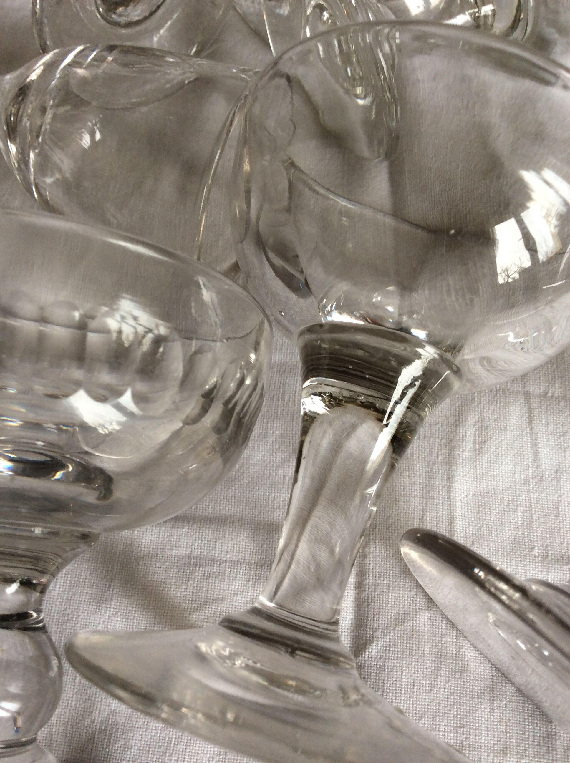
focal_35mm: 32
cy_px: 382
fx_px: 704
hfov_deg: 44.1
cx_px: 285
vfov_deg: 56.9
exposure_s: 1/25
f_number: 2.4
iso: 40
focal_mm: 3.3
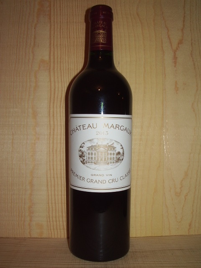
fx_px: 294
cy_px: 134
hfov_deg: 37.7
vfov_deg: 49.0
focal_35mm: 38
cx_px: 100
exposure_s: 1/40
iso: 50
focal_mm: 5.8
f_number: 4.3
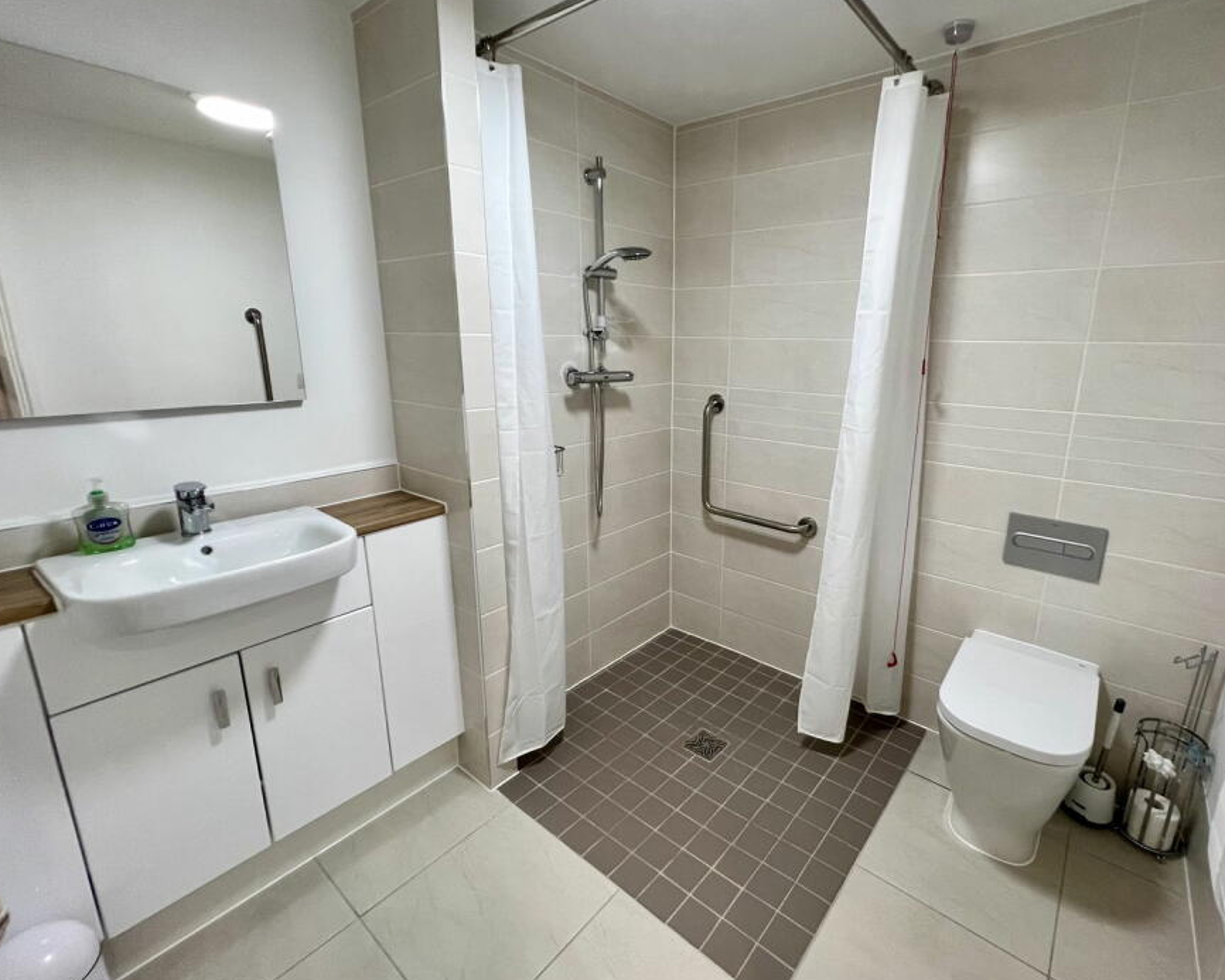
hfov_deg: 96.4
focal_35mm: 15
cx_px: 680
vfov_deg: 84.0
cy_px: 479
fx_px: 544
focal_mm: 1.57
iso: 200
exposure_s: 1/100
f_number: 1.8
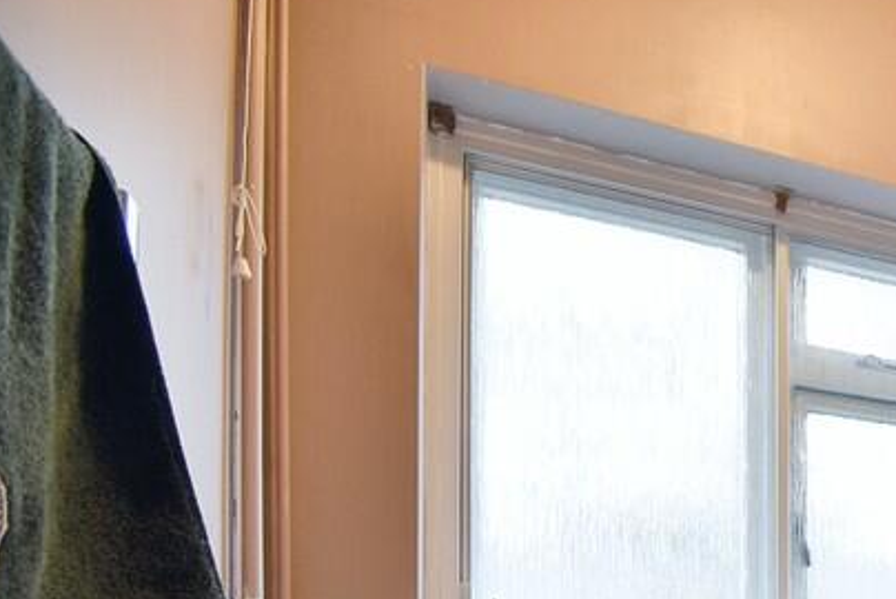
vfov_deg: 29.9
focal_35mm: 38
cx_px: 1109
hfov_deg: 36.8
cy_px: 724
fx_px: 946
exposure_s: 1/15
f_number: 4.5
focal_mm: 10
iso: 500
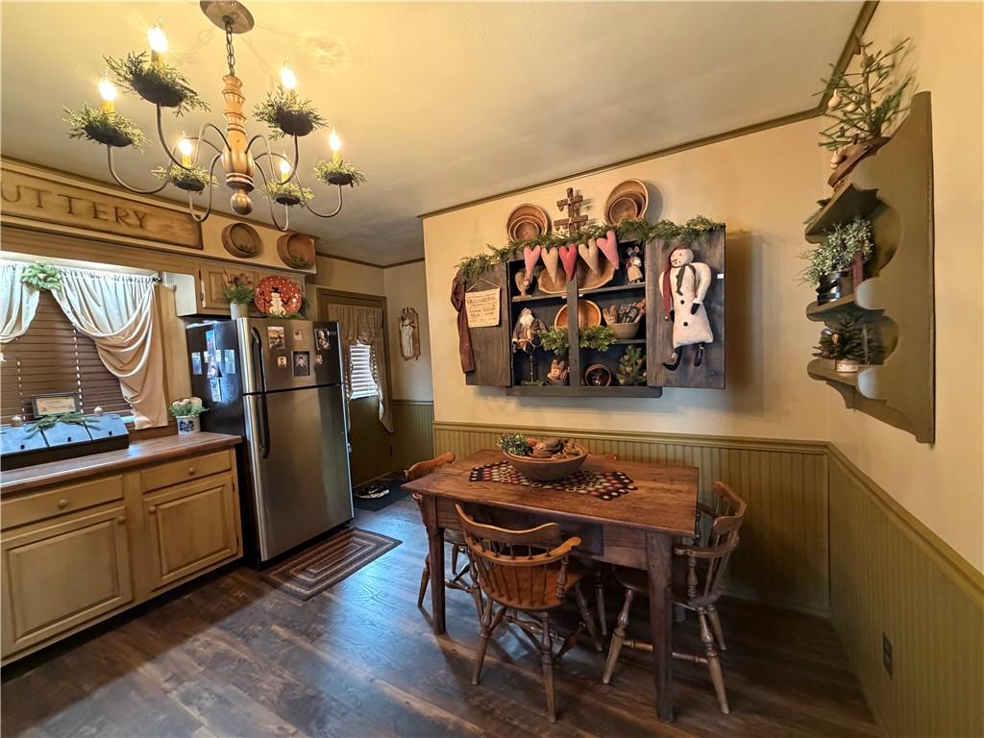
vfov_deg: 85.7
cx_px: 492
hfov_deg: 102.1
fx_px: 398
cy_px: 369
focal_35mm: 14
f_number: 2.2
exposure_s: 1/60
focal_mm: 2.22
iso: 800
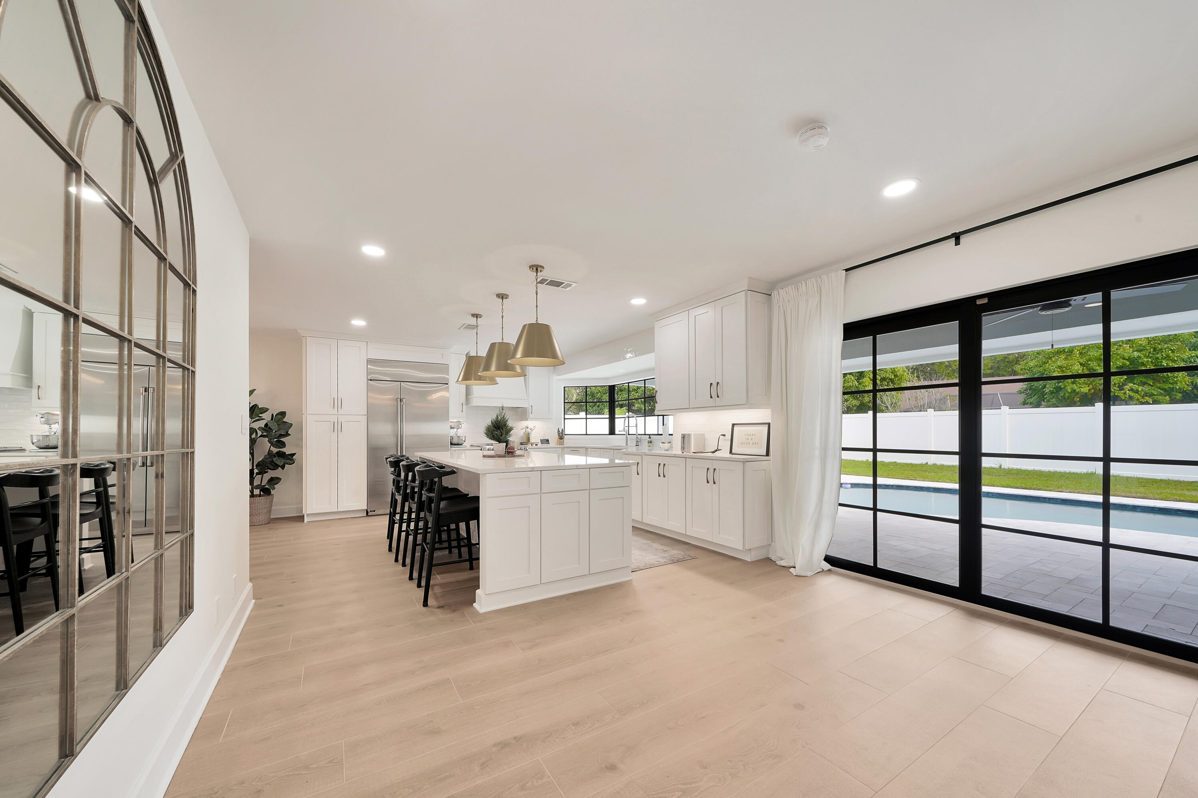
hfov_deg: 112.6
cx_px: 599
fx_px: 399
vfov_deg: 90.0
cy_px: 399
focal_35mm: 12
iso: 100
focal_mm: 12
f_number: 13
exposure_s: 1/20
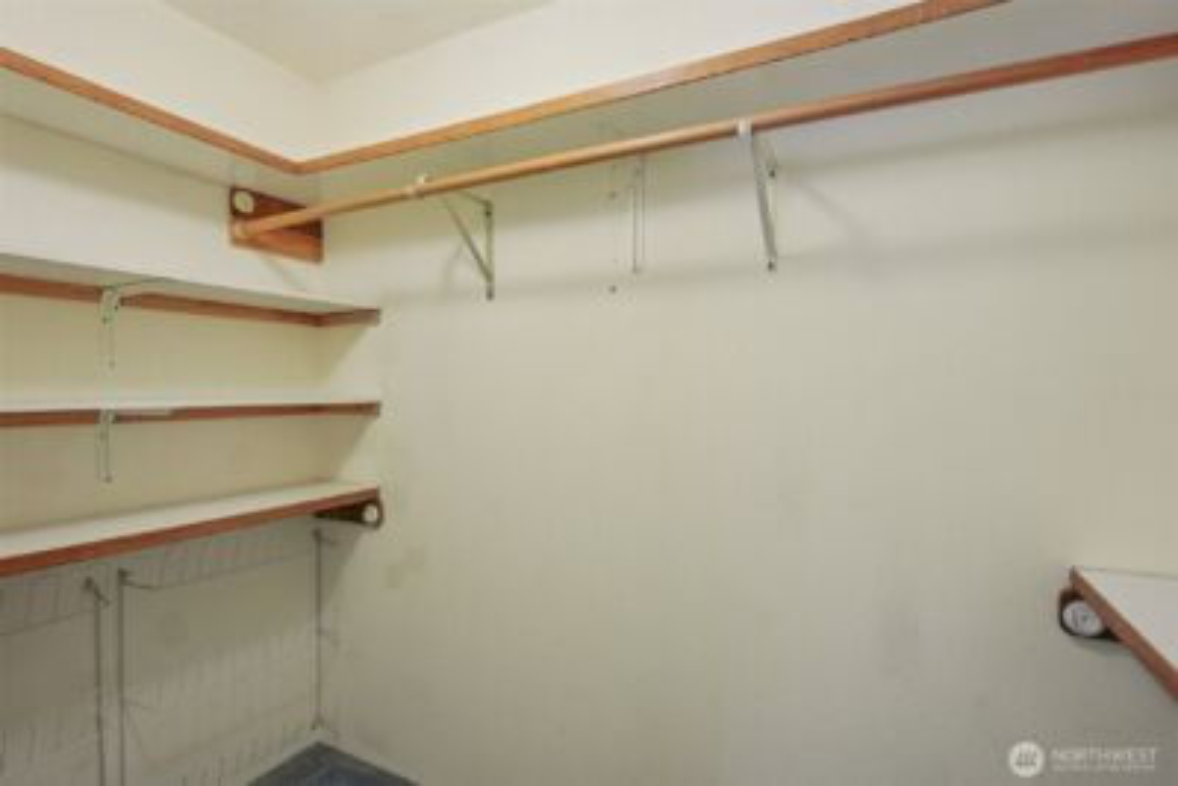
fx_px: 556
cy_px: 393
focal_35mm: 17
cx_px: 589
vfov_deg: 70.5
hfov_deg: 93.3
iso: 400
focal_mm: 17
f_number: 8
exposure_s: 1/8
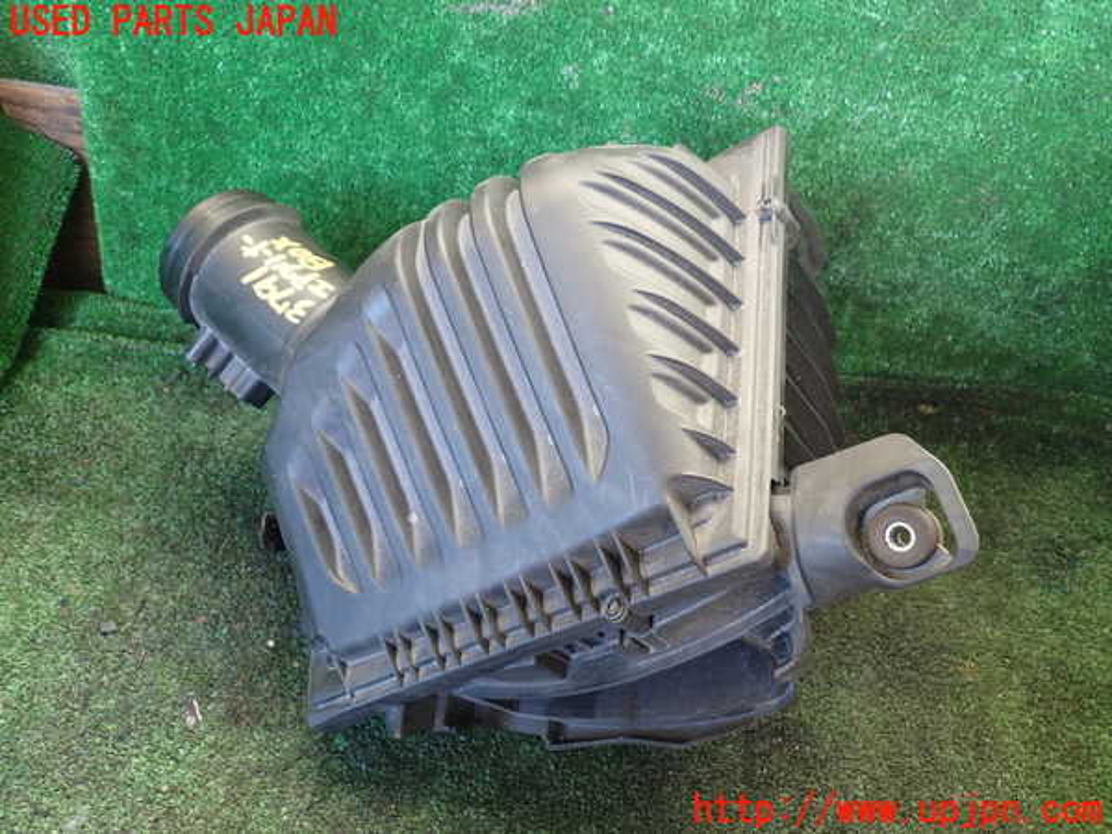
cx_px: 556
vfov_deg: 46.8
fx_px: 964
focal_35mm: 30
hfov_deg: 60.0
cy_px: 417
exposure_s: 1/50
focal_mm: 5.4
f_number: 2.3
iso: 200
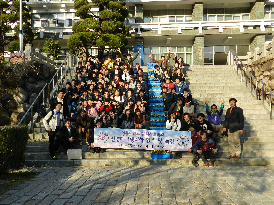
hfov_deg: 56.8
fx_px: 253
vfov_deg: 44.2
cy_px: 102
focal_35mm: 32
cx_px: 137
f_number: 3.7
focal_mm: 5.6
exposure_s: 1/640
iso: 160
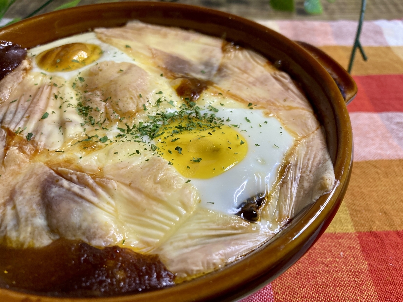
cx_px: 202
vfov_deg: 49.7
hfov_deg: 63.4
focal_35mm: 28
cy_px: 151
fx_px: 326
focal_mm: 3.99
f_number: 1.8
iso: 100
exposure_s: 1/50
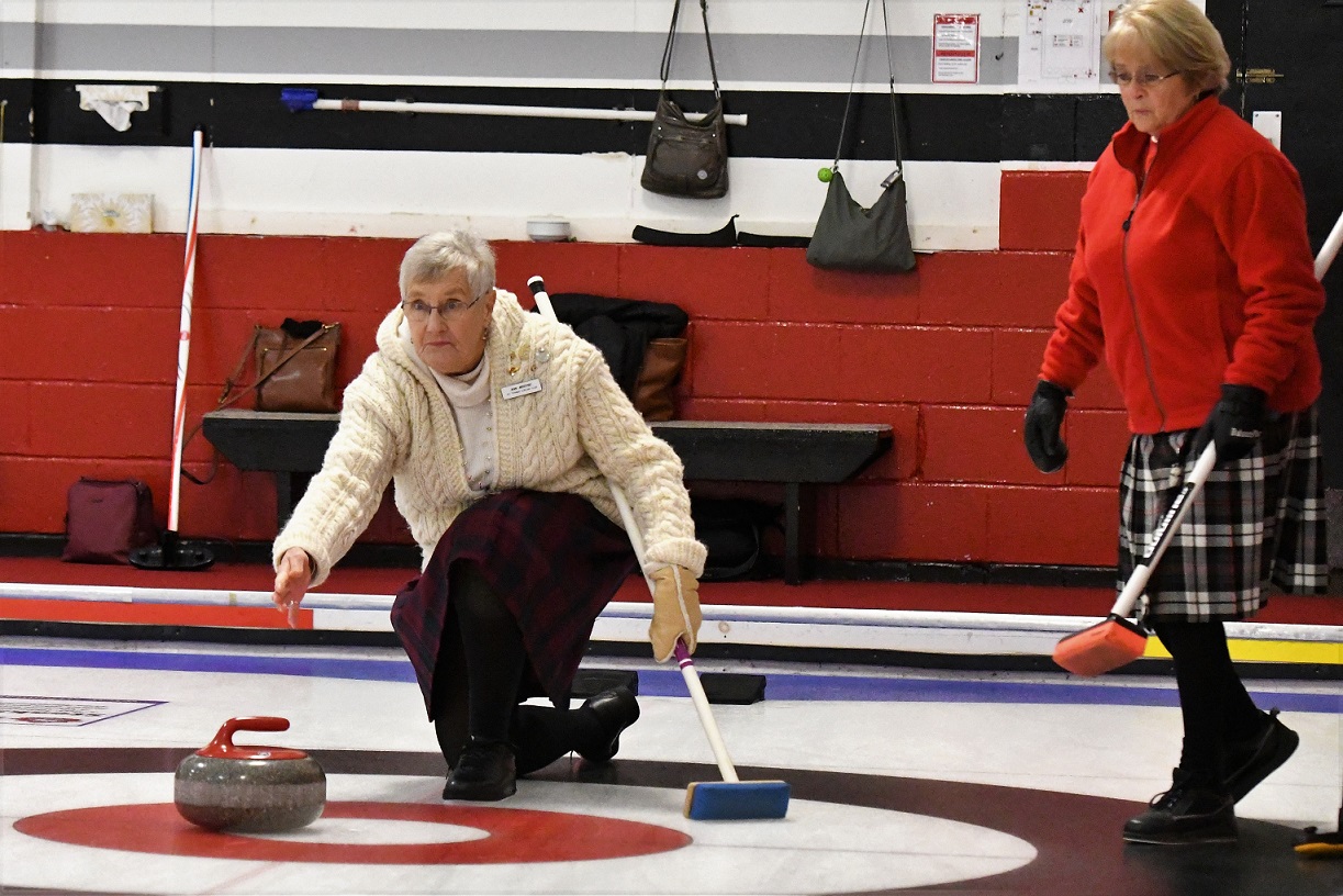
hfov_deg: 15.2
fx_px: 5037
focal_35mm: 135
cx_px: 672
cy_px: 448
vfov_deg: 10.2
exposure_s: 1/1000
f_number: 4
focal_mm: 90
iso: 12800
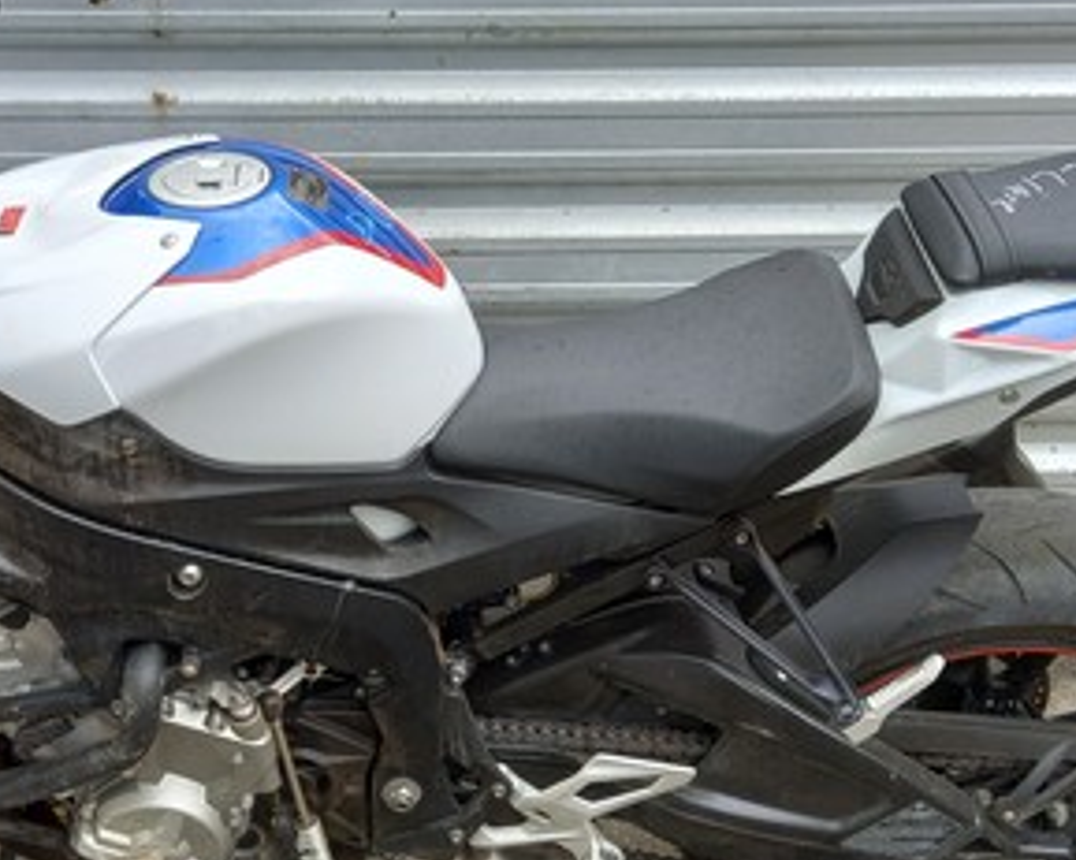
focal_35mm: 54
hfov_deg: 34.5
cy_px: 484
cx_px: 376
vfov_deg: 28.1
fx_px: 1719
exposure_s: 1/120
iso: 40
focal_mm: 4.6
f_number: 2
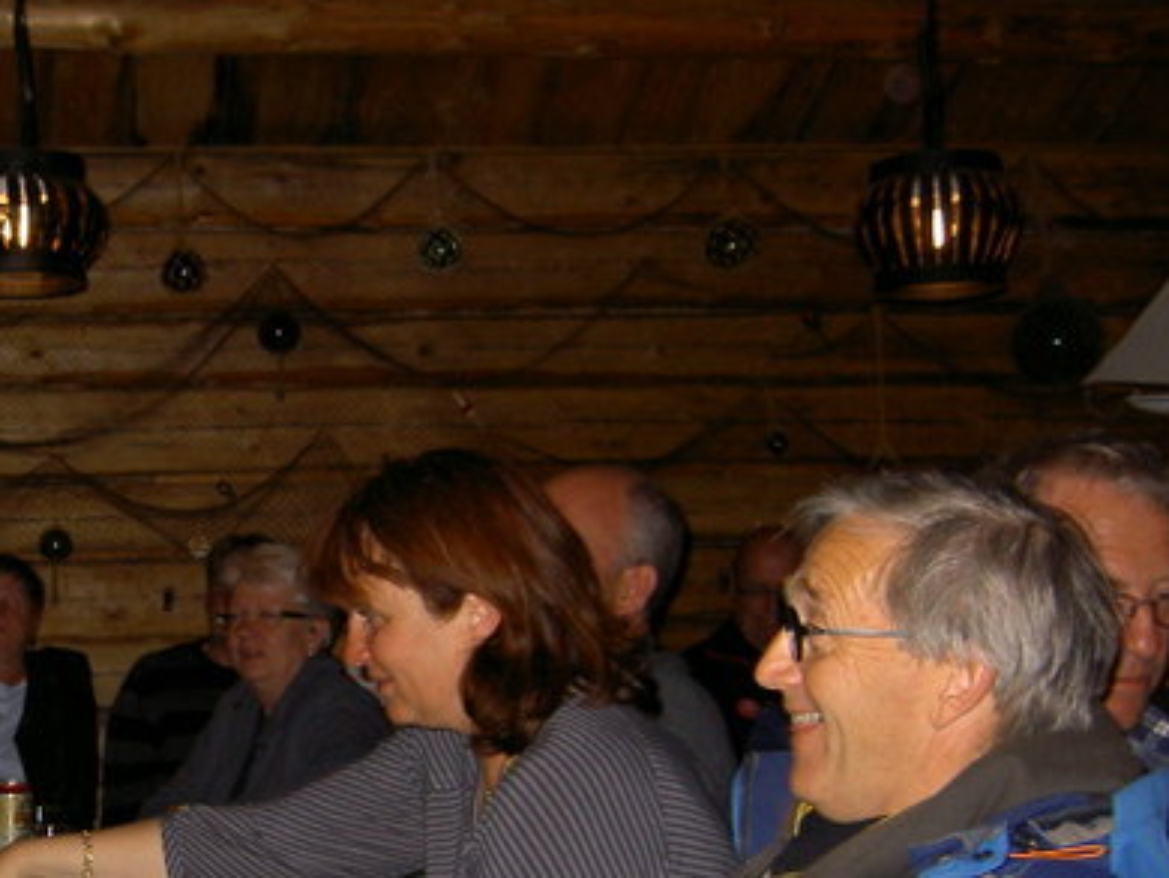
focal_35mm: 61
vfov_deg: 23.8
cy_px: 658
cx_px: 183
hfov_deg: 30.6
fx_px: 2061
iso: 100
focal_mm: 5.6
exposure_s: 1/60
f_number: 2.8
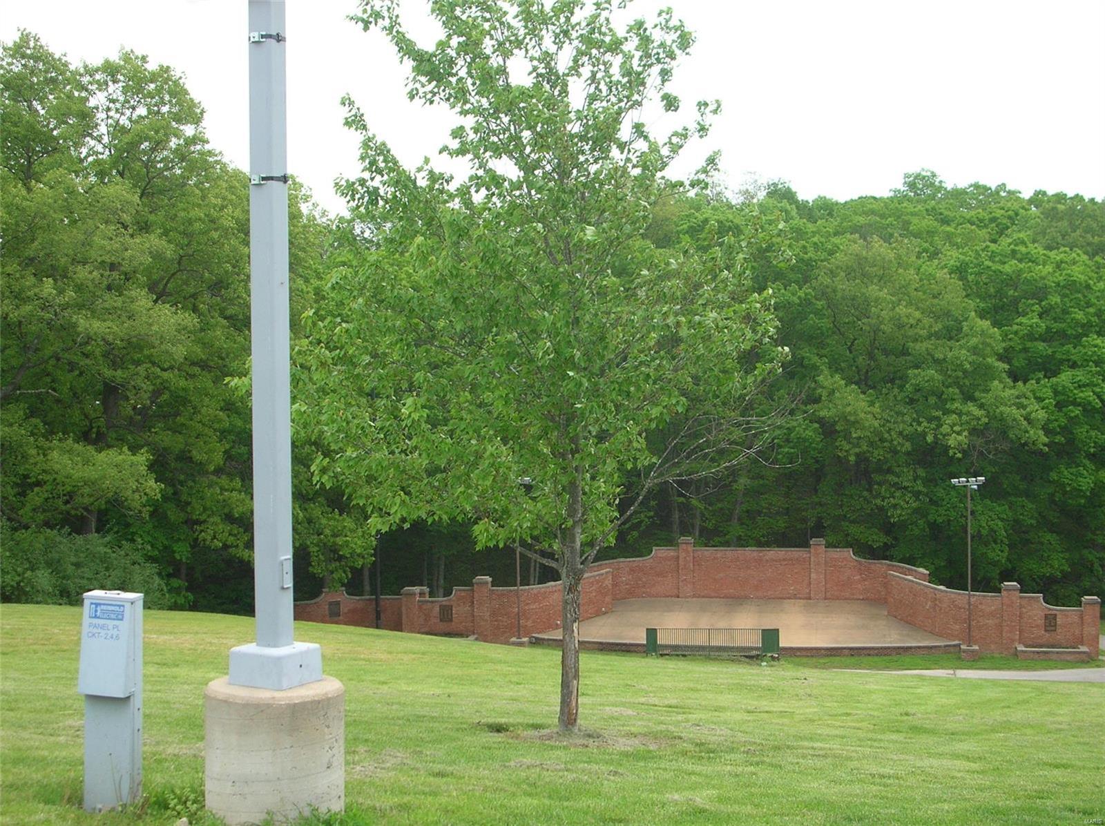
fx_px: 1722
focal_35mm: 54
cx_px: 552
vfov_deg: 27.0
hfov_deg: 35.6
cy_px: 413
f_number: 3.4
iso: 50
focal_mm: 9.1
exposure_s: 1/298
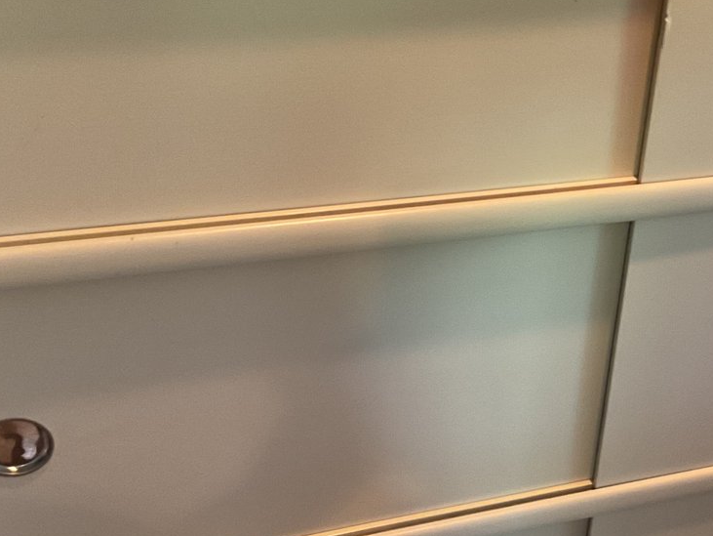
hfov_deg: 31.4
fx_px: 1236
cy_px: 290
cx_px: 557
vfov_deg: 24.4
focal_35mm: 60
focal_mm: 3
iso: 200
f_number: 1.8
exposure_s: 1/40
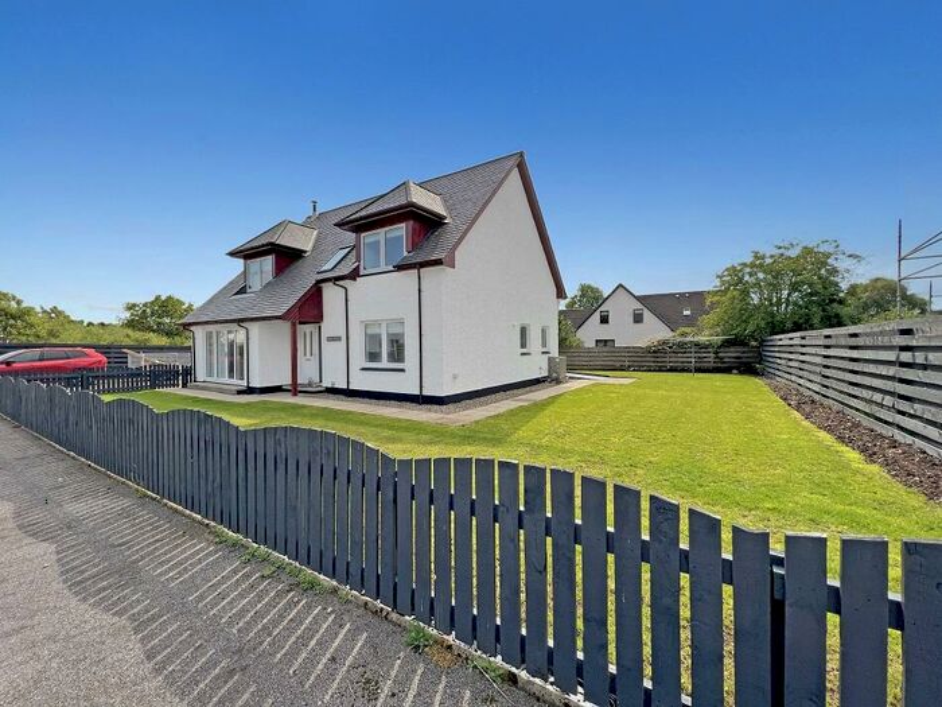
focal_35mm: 13
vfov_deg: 89.9
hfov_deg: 106.2
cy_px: 354
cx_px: 471
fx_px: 354
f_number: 1.8
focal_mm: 1.57
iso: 32
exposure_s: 1/1508
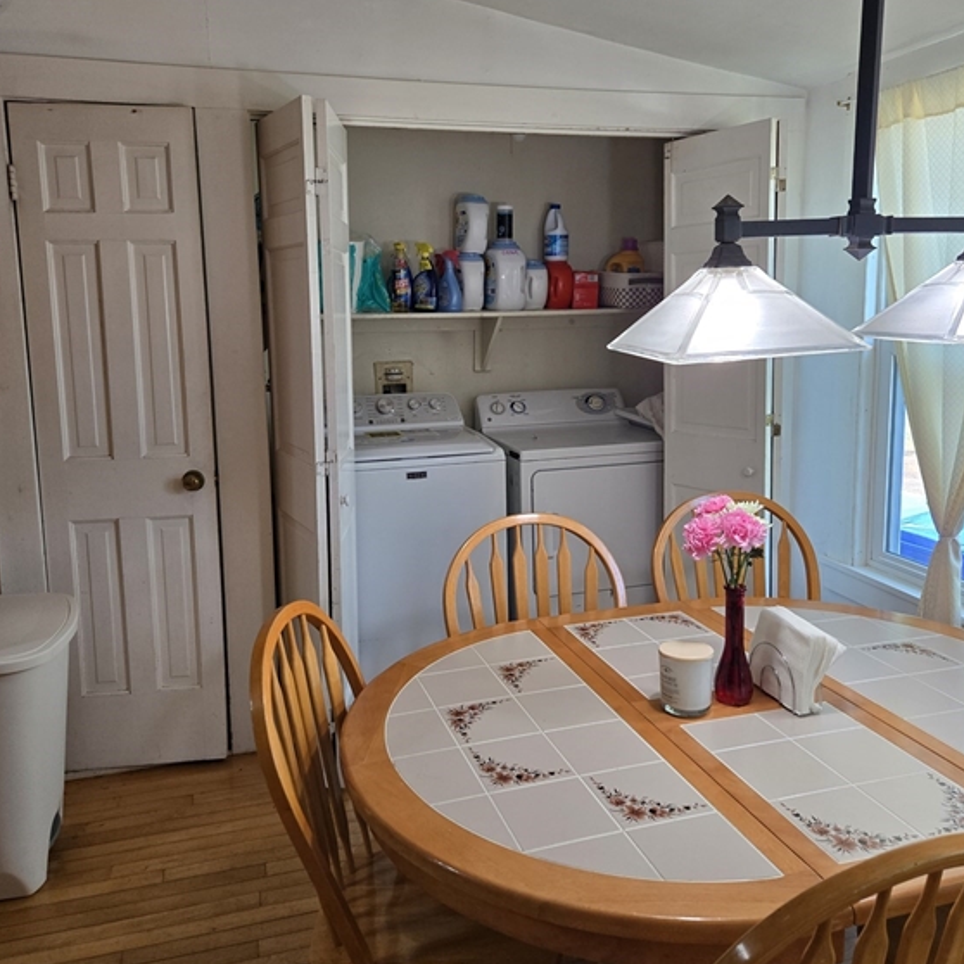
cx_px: 492
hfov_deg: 57.3
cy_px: 444
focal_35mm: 28
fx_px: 882
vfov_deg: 57.2
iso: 125
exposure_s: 1/120
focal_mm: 5.4
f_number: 1.8
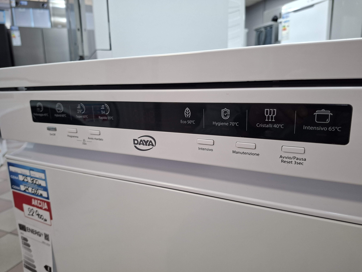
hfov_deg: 73.9
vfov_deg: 58.9
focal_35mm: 23
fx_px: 241
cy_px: 136
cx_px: 181
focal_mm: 5.54
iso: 250
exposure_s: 1/40
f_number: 1.8
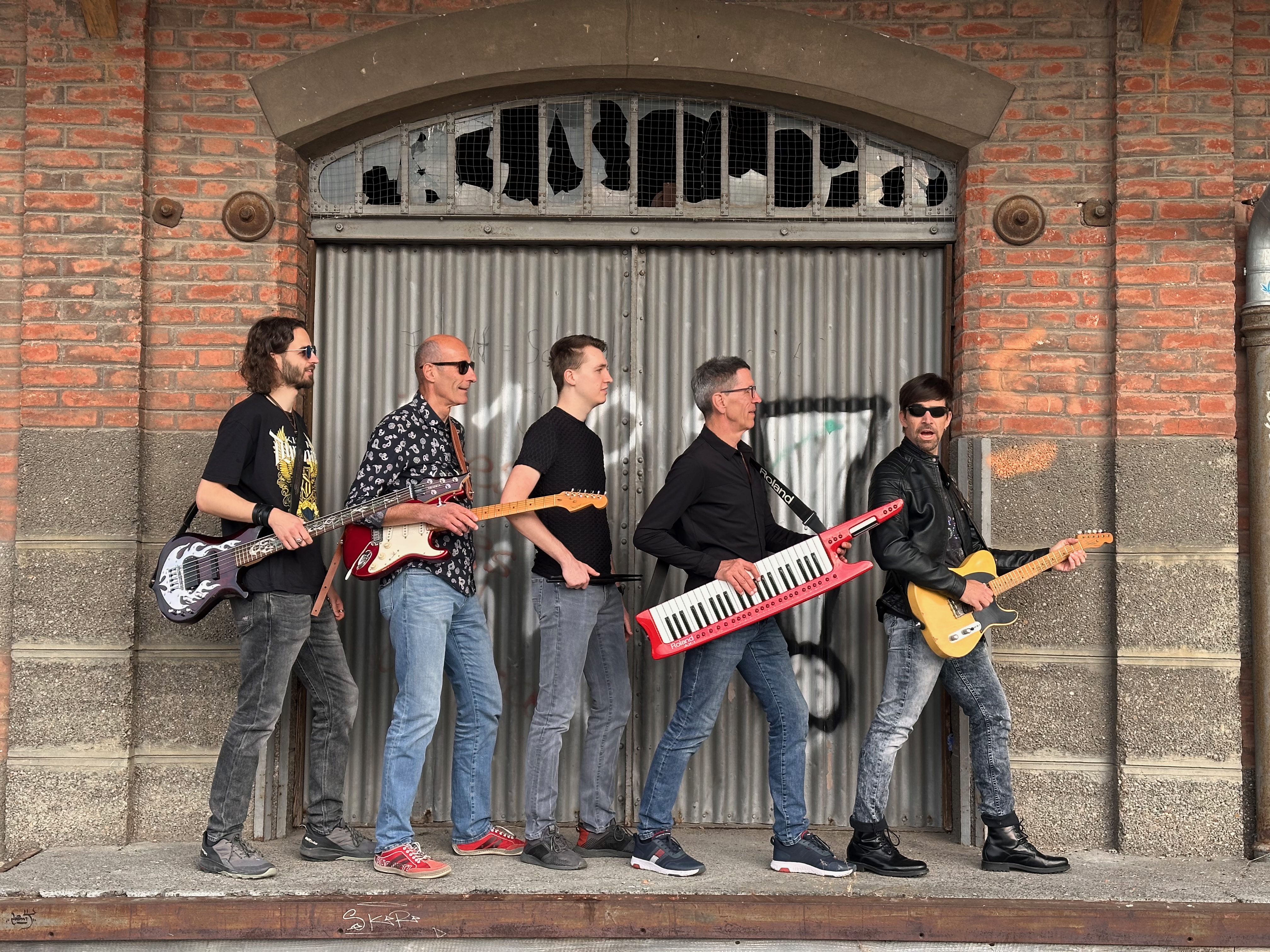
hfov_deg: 39.7
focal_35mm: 48
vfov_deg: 30.3
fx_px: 1761
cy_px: 476
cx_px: 635
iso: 64
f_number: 1.78
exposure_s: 1/480
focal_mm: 6.86
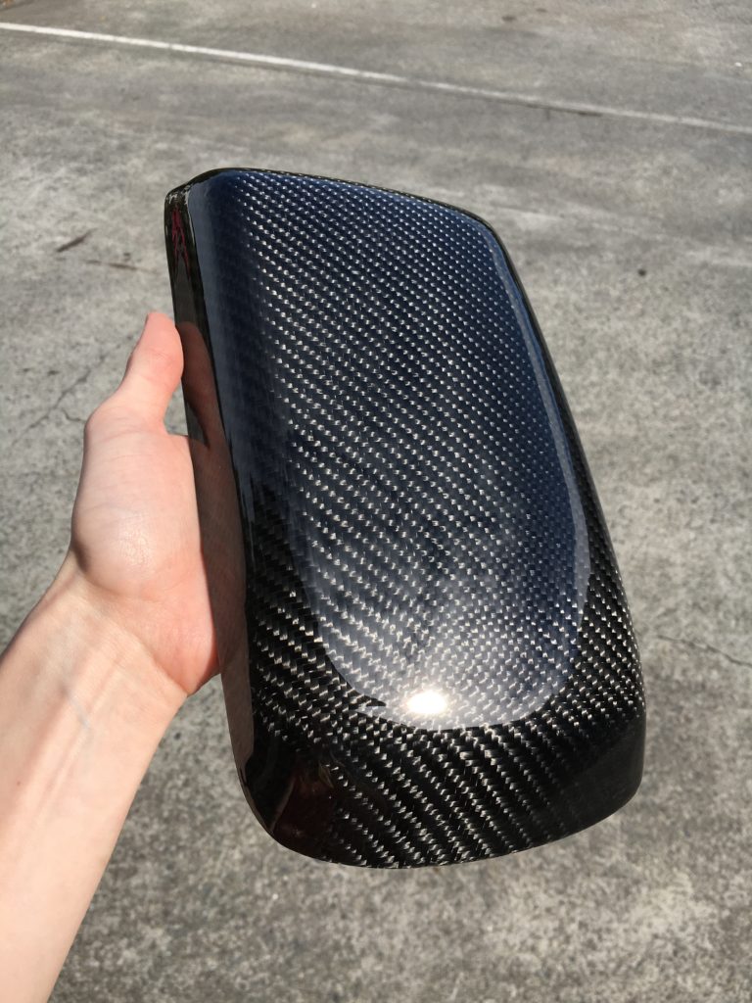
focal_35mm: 29
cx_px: 376
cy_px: 502
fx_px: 840
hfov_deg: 48.2
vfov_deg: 61.7
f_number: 2.2
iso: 25
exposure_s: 1/1326
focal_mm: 4.15
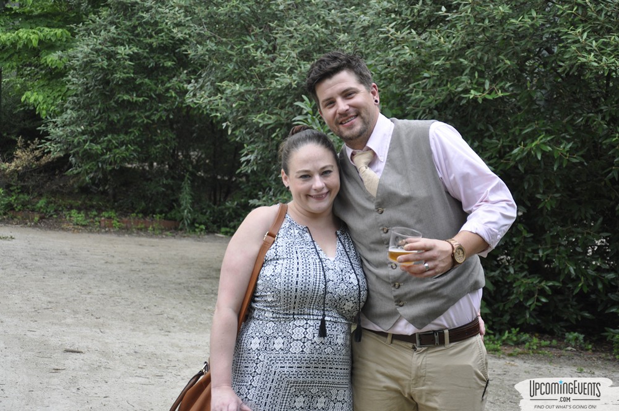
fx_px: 1494
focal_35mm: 87
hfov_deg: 23.4
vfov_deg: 15.7
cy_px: 206
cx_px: 310
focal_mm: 58
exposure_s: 1/60
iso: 400
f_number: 5
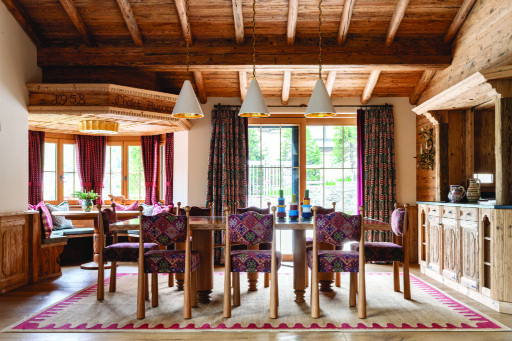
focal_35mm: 35
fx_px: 497
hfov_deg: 54.5
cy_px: 170
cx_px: 256
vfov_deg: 37.8
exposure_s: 1/8
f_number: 16
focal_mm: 35
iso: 800
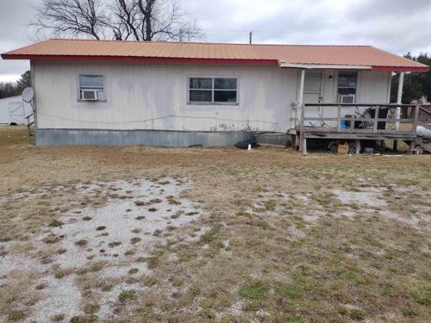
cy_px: 162
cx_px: 216
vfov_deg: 51.4
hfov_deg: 65.3
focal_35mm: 27
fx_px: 336
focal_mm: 4.71
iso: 127
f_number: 1.7
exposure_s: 1/120
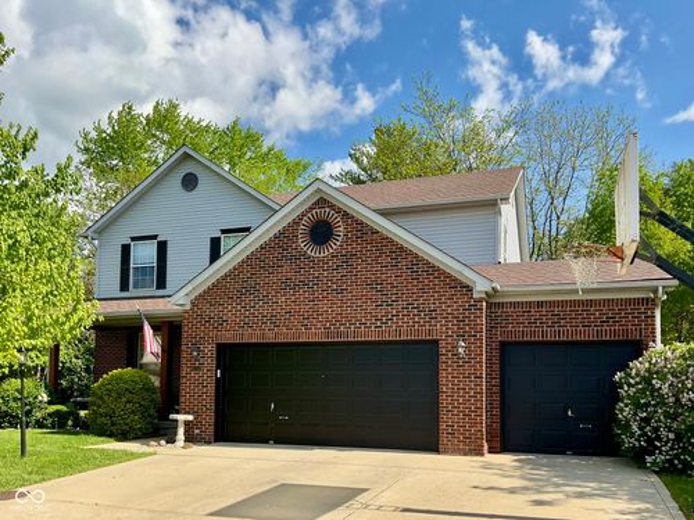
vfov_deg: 48.2
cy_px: 260
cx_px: 347
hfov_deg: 61.7
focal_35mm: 29
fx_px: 581
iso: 16
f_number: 1.8
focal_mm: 3
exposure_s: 1/1730
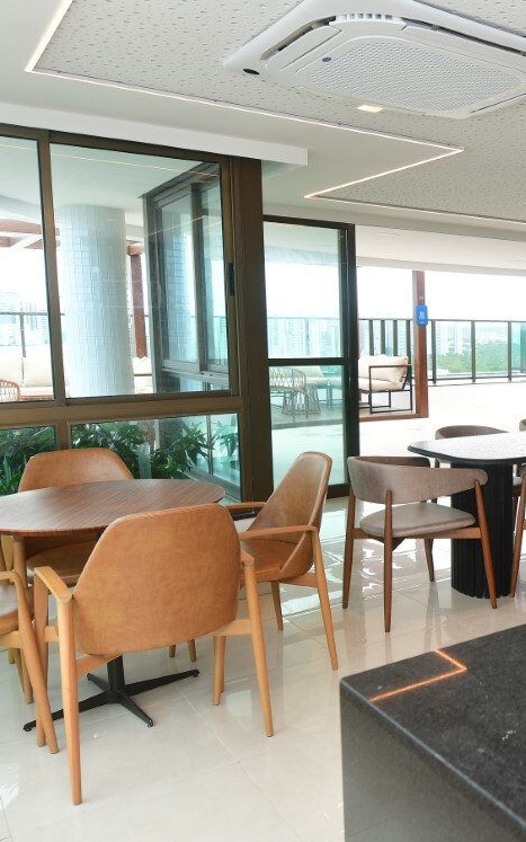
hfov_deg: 32.5
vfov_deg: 58.1
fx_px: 757
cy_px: 424
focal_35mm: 33
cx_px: 612
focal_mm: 14
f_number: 3.5
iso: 125
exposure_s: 1/125
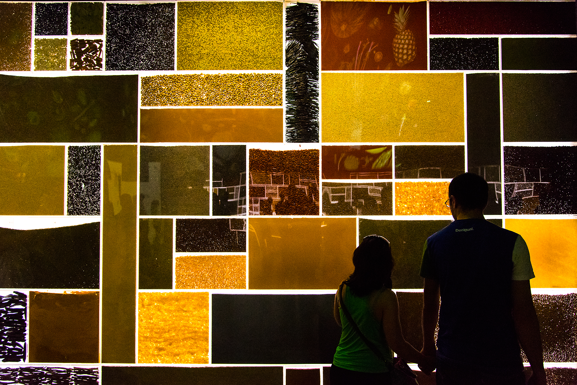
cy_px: 192
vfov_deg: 53.1
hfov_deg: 73.7
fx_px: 385
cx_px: 288
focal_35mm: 24
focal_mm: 24
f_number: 4
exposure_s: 1/200
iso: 5000
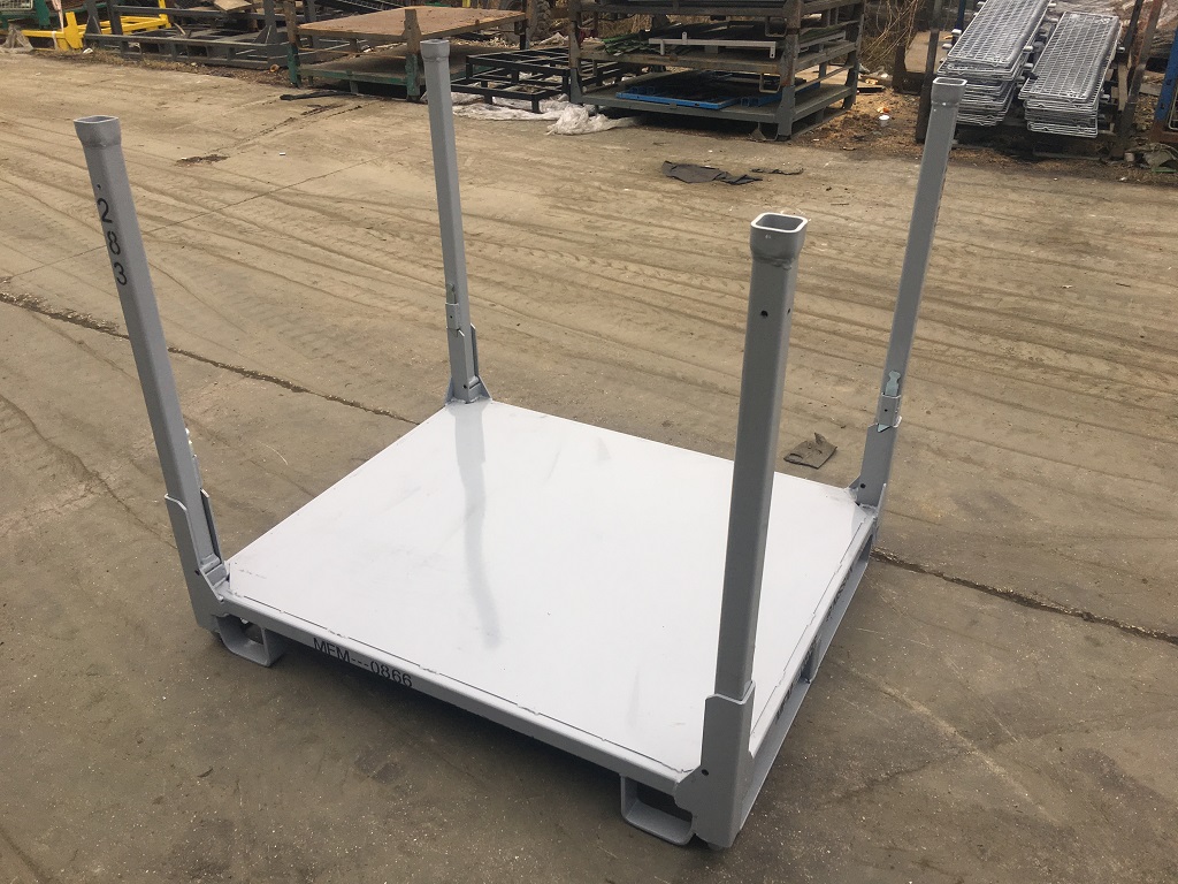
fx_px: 987
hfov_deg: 61.7
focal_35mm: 29
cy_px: 442
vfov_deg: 48.2
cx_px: 589
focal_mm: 4.15
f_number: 2.2
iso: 32
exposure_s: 1/100
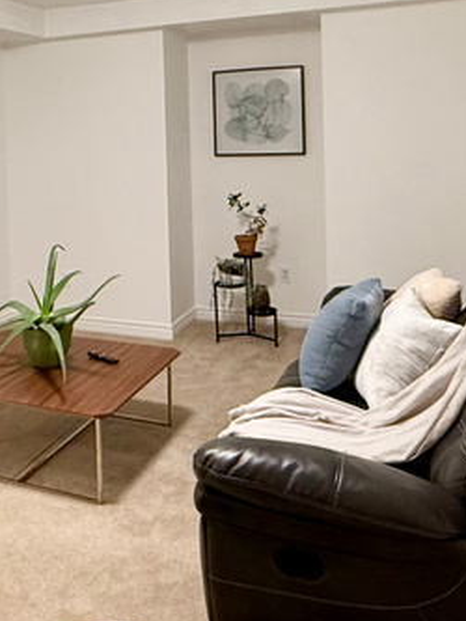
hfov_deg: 31.1
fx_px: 771
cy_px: 151
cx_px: -2
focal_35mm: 43
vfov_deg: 42.4
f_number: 2.2
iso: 320
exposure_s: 1/60
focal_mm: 2.22
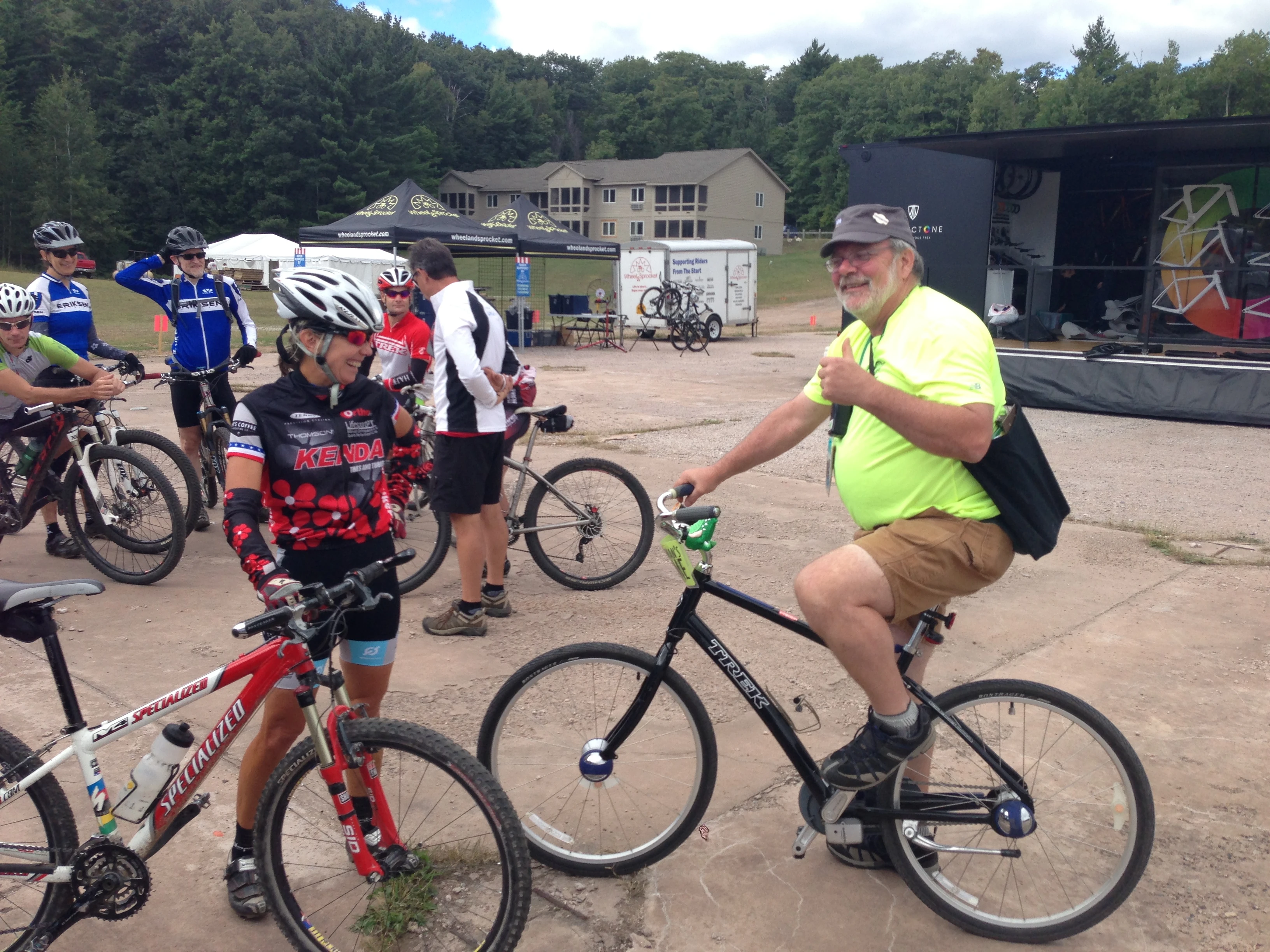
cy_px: 476
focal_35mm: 33
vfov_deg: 42.9
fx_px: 1211
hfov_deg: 55.4
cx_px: 635
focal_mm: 4.13
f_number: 2.4
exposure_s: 1/723
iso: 50
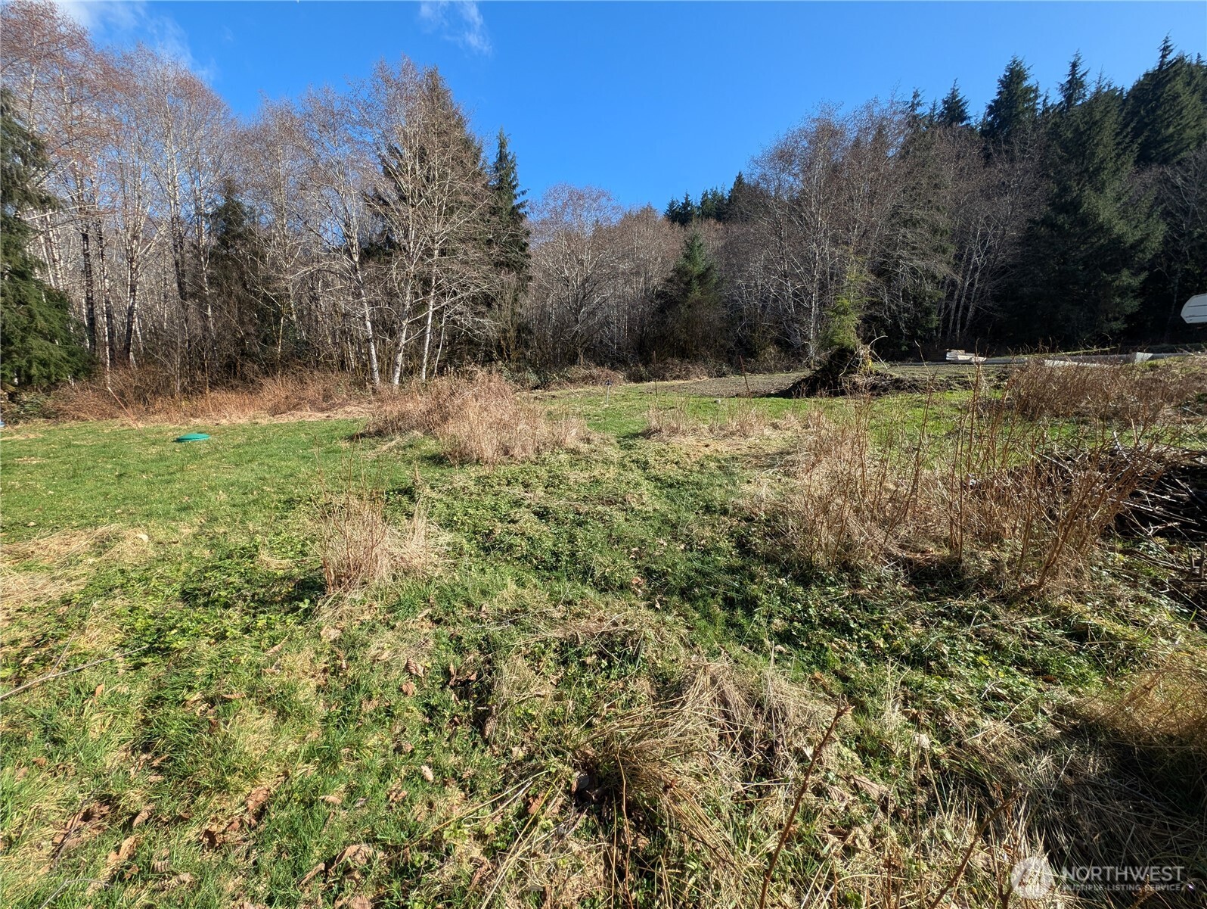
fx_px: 419
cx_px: 604
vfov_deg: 94.6
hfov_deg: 110.5
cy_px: 454
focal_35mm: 12
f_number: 1.95
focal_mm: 2.23
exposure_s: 1/810
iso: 40
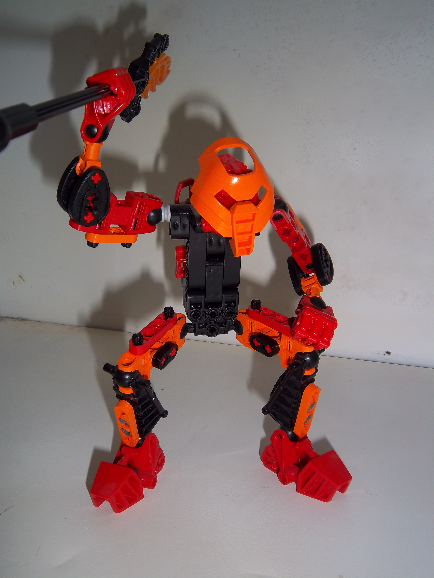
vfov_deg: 52.6
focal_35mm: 35
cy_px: 289
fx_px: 585
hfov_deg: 40.7
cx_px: 217
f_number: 3.86
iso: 64
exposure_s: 1/40
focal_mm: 6.17
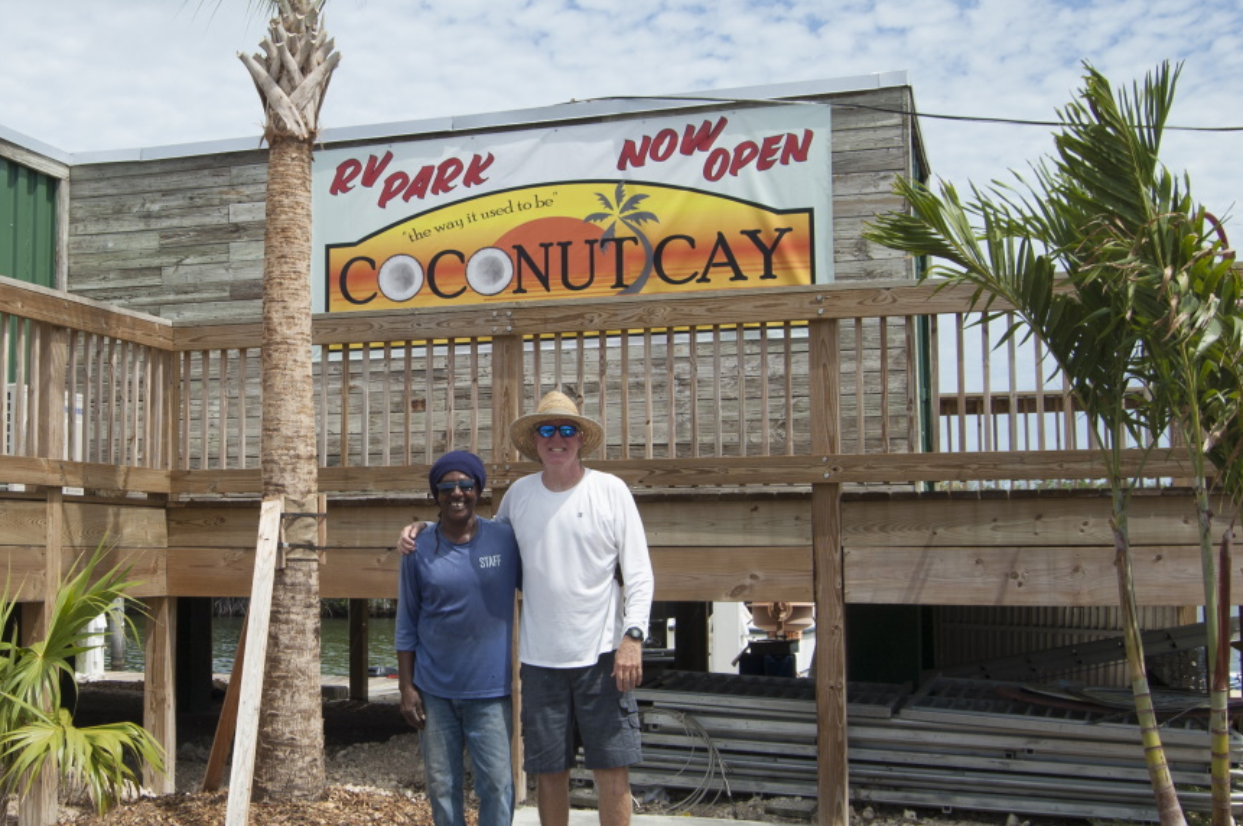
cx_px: 378
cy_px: 401
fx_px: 1586
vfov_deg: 29.2
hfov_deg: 42.0
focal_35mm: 46
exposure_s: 1/320
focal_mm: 22
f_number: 9
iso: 200
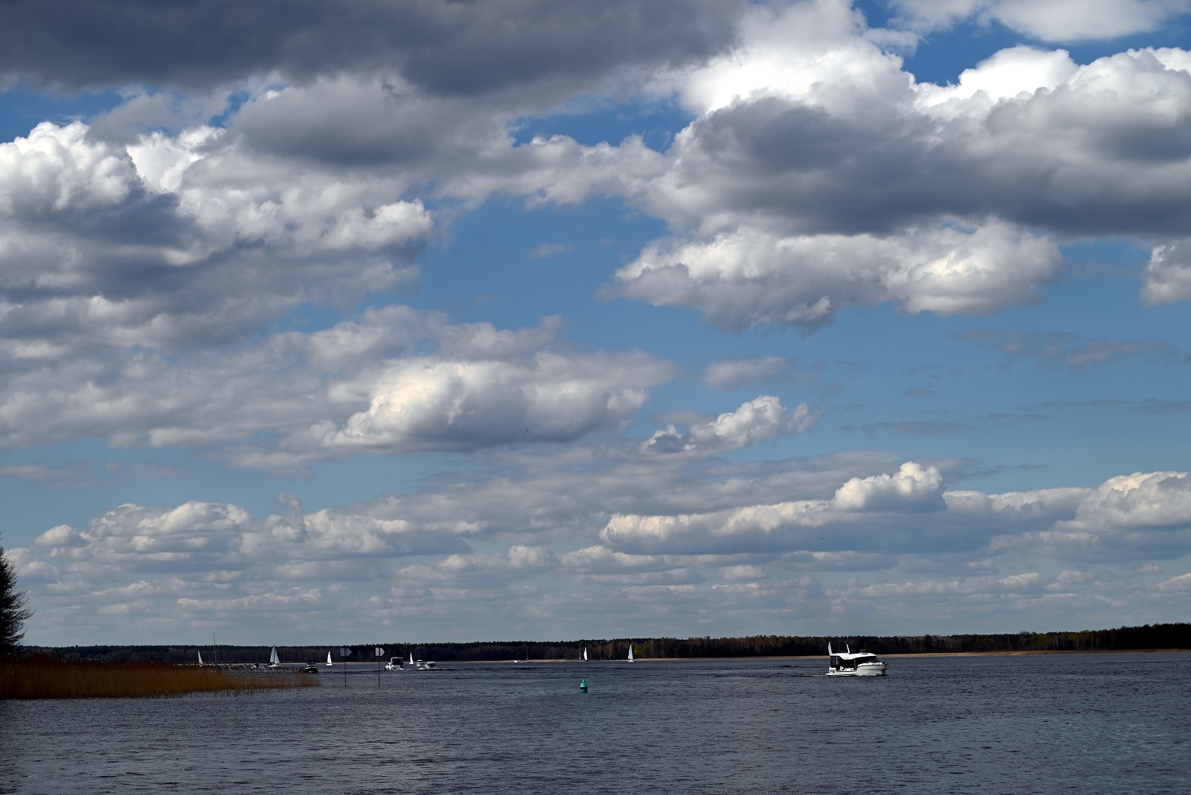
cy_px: 398
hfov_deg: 27.0
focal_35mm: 75
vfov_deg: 18.2
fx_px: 2482
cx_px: 596
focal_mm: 75
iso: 100
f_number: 8
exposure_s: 1/1000
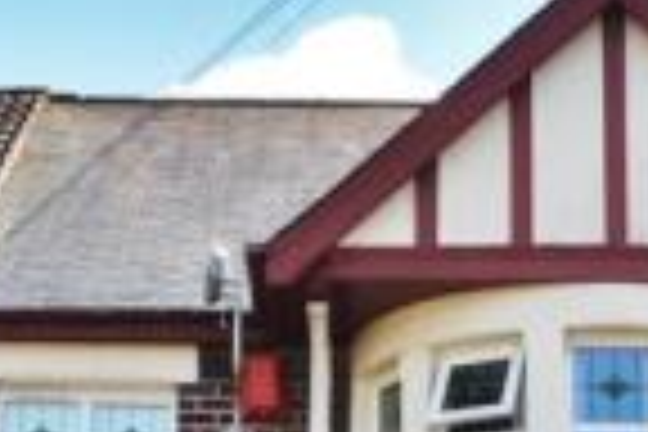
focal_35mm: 123
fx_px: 2214
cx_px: 407
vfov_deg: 10.6
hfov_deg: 16.6
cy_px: 709
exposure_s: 1/200
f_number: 7.1
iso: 100
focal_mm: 18
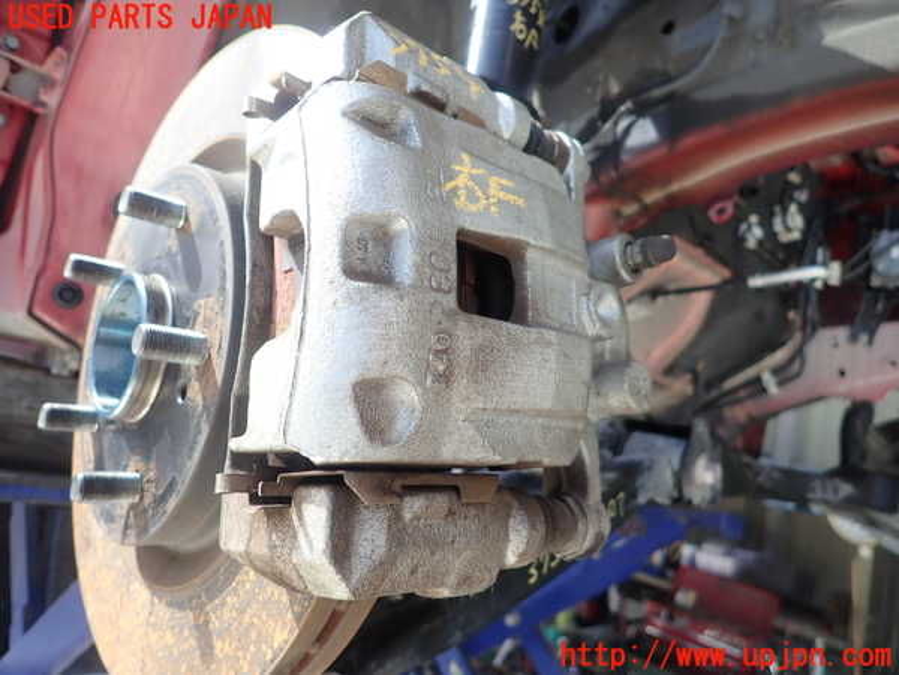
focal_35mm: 25
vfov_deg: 54.9
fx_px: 649
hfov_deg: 69.4
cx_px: 450
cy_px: 338
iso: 100
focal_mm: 4.5
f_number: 2
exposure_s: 1/100
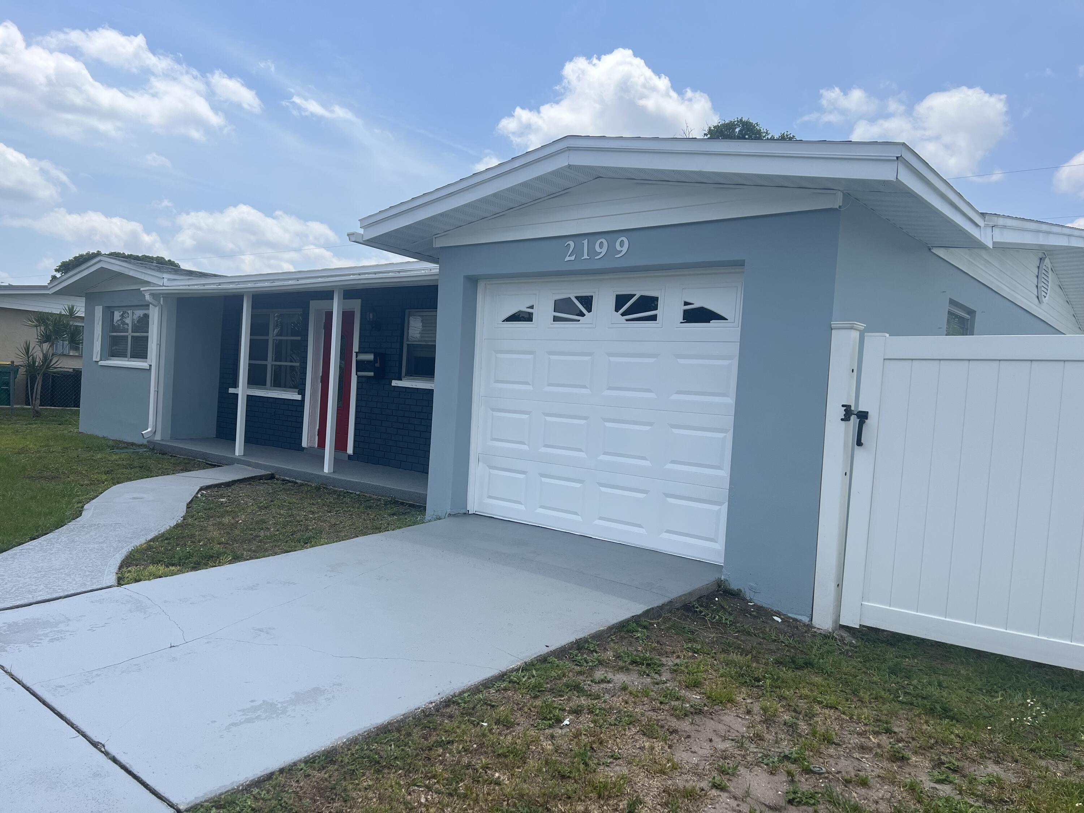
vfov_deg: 53.1
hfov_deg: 67.3
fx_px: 814
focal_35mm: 26
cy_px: 406
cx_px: 542
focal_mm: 5.7
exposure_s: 1/5587
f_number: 1.5
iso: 50
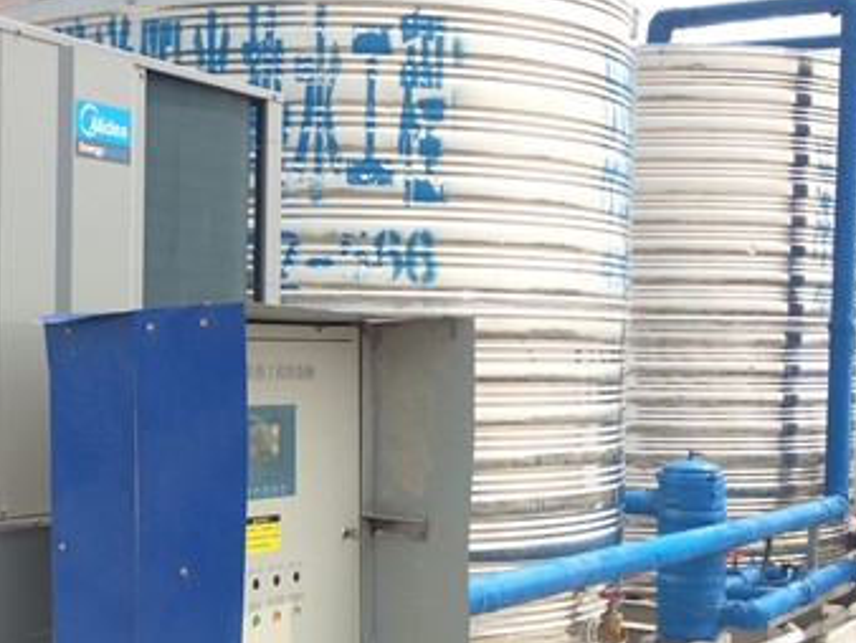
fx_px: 1485
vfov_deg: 24.3
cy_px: 427
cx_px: 114
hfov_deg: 30.9
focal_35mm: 60
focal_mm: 4.15
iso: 32
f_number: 2.2
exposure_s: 1/1325
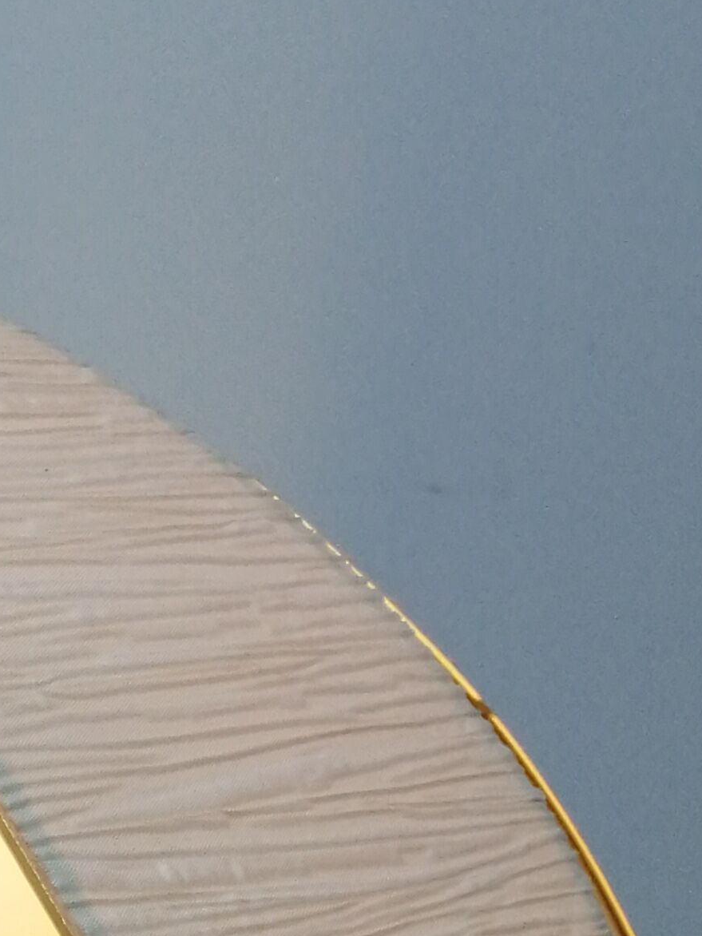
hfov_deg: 11.5
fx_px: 3191
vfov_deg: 15.8
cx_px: -623
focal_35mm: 118
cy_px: 1245
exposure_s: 1/100
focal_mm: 3.95
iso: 100
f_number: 1.8
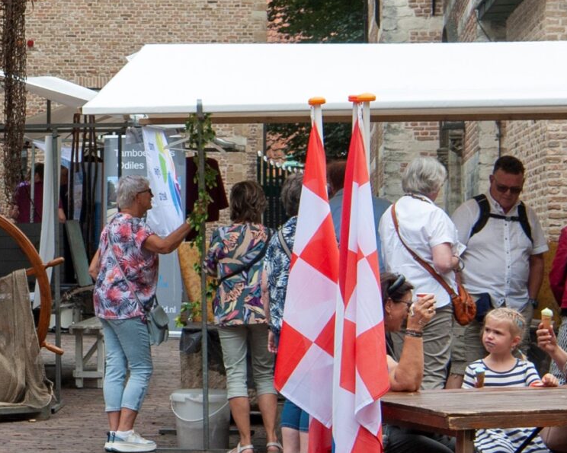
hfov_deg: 13.4
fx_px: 2383
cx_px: -14
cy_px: 141
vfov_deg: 10.9
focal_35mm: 142
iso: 320
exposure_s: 1/400
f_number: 10
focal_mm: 44
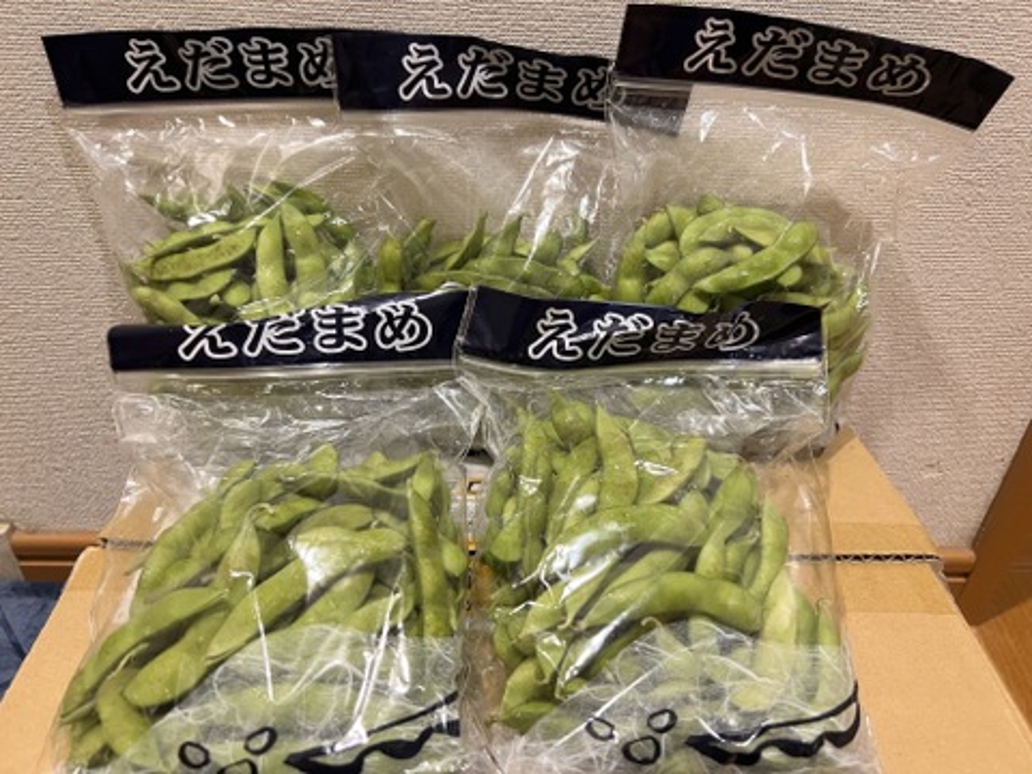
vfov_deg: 53.1
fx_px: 775
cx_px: 516
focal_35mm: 26
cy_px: 387
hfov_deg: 67.3
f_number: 1.5
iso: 250
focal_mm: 5.7
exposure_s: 1/50
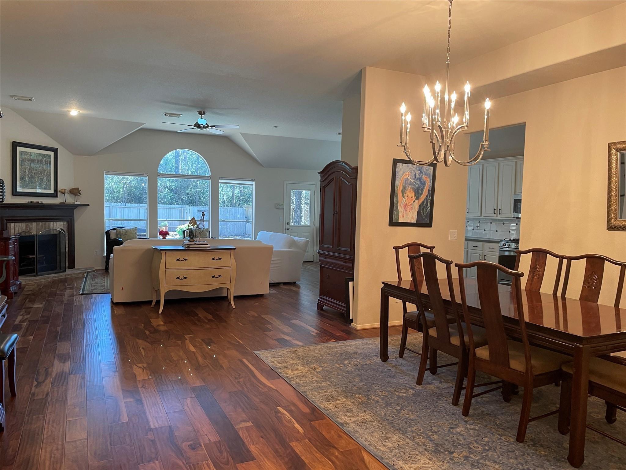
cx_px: 313
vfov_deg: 53.1
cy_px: 235
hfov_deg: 67.3
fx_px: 470
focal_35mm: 26
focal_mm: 4.2
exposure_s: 1/60
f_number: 1.6
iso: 100
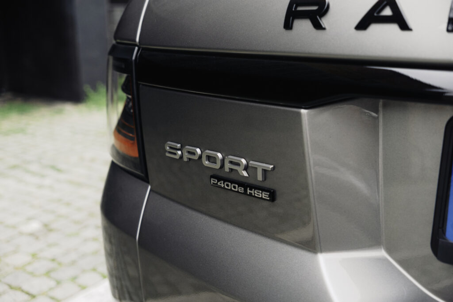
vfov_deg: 31.2
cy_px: 151
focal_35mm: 43
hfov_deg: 45.4
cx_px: 226
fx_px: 541
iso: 125
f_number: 3.2
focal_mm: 29.2
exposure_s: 1/160
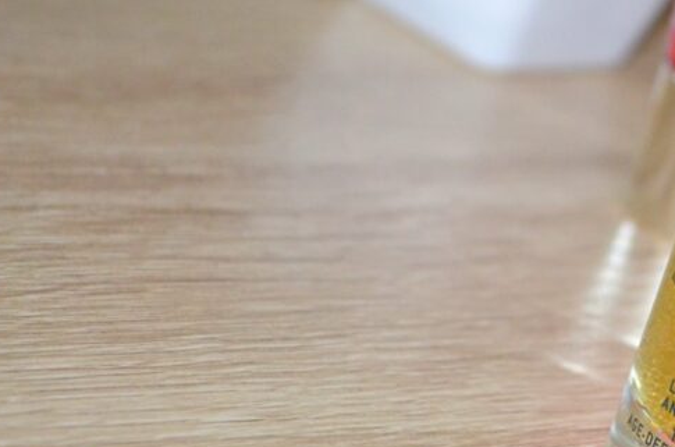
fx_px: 3256
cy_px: 203
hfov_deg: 11.7
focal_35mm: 174
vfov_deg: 7.8
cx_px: 675
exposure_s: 1/60
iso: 2000
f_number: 5.6
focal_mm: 55
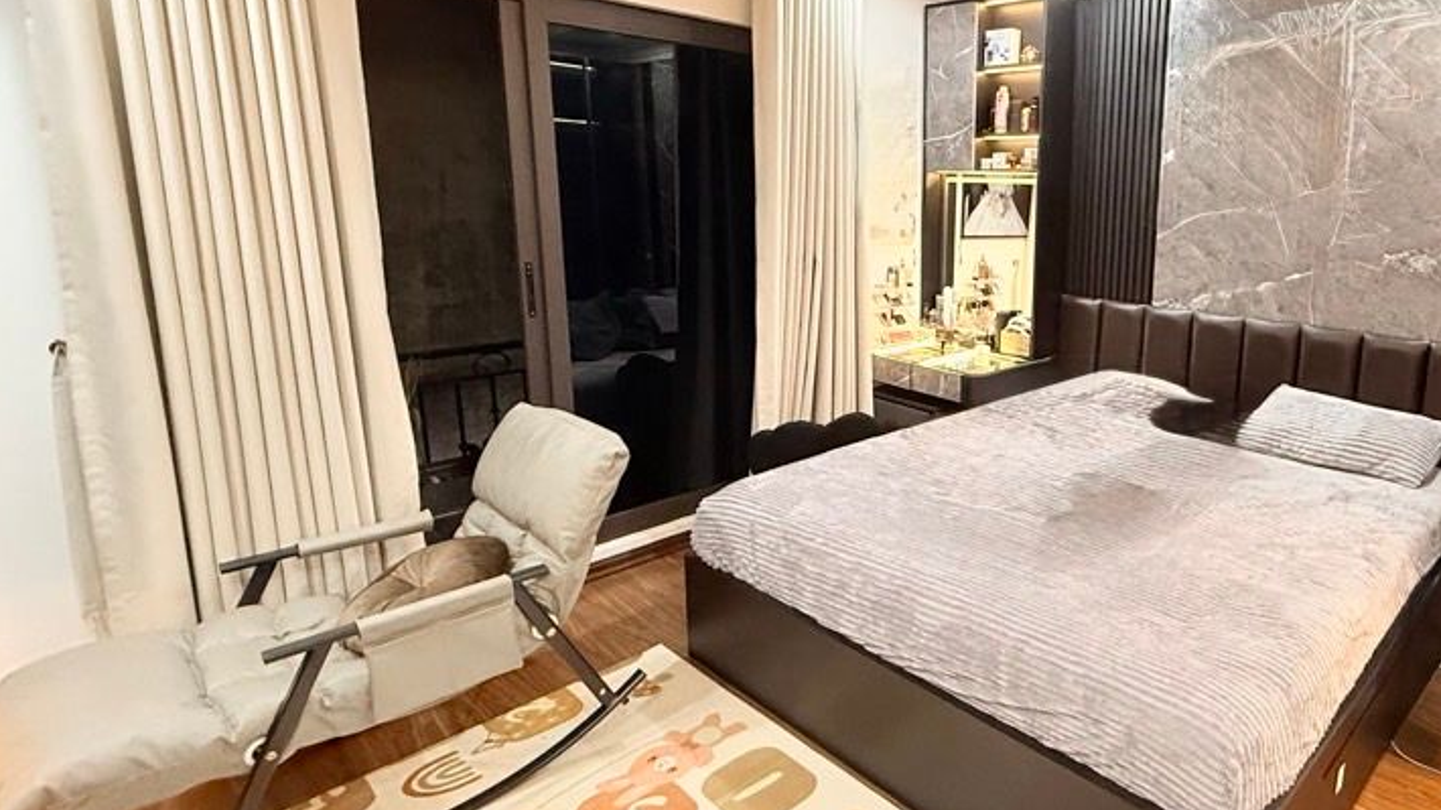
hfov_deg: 77.9
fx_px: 840
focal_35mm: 22
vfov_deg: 51.3
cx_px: 988
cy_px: 343
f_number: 2.2
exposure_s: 1/50
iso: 500
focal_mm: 2.22
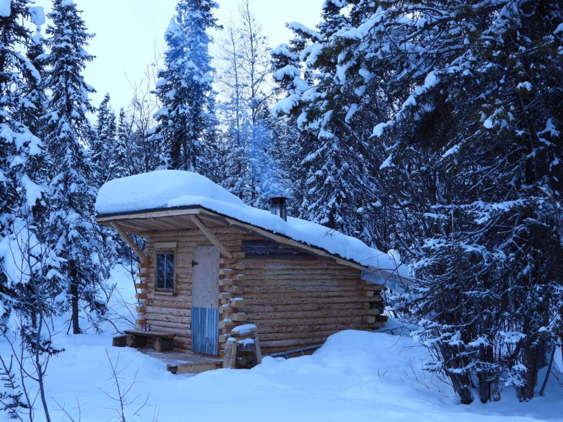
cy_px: 211
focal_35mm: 60
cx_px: 282
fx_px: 976
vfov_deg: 24.4
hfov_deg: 32.2
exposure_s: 1/30
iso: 140
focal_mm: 10.7
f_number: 3.5
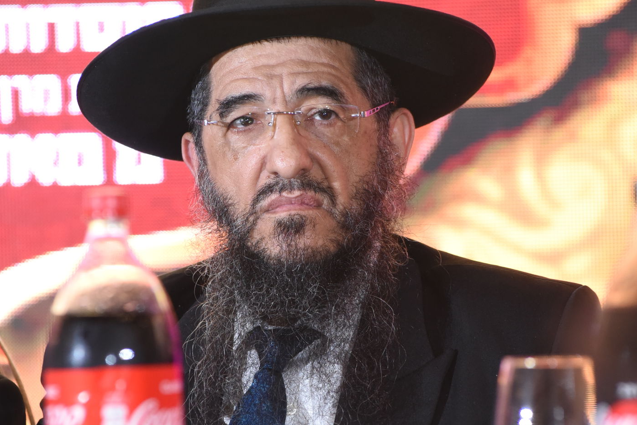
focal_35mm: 301
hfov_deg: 6.8
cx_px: 319
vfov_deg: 4.6
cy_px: 268
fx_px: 5326
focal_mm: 200
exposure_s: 1/200
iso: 3200
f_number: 5
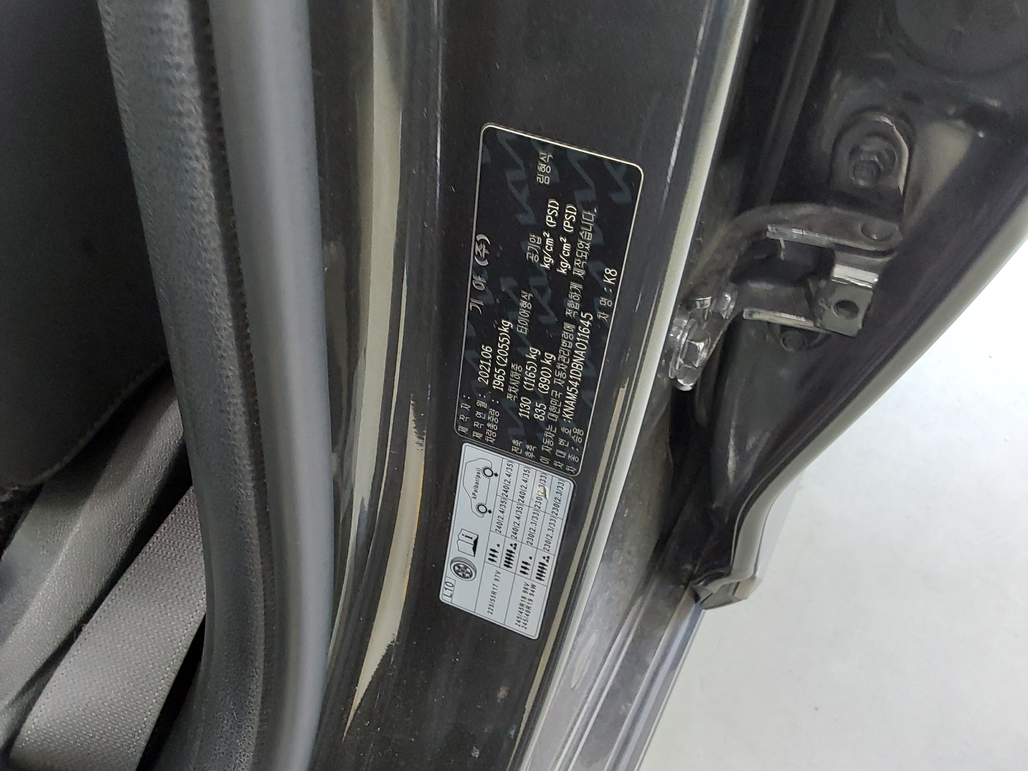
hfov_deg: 63.4
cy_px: 386
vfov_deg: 49.7
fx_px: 832
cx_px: 514
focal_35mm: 28
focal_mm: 2.91
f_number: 1.9
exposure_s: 1/40
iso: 320
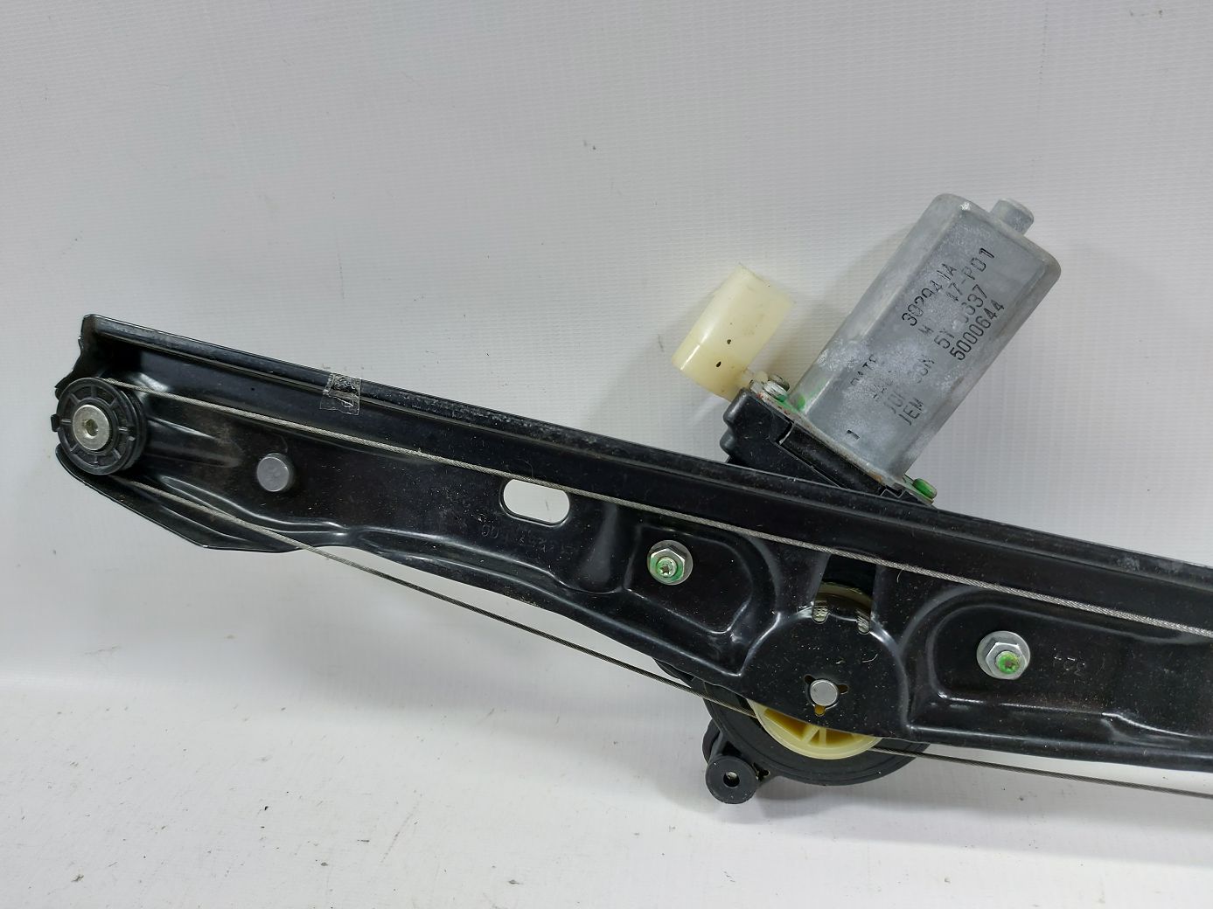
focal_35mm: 24
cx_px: 606
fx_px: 841
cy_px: 454
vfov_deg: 56.8
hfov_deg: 71.6
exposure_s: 1/50
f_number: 1.8
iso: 80
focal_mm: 5.23
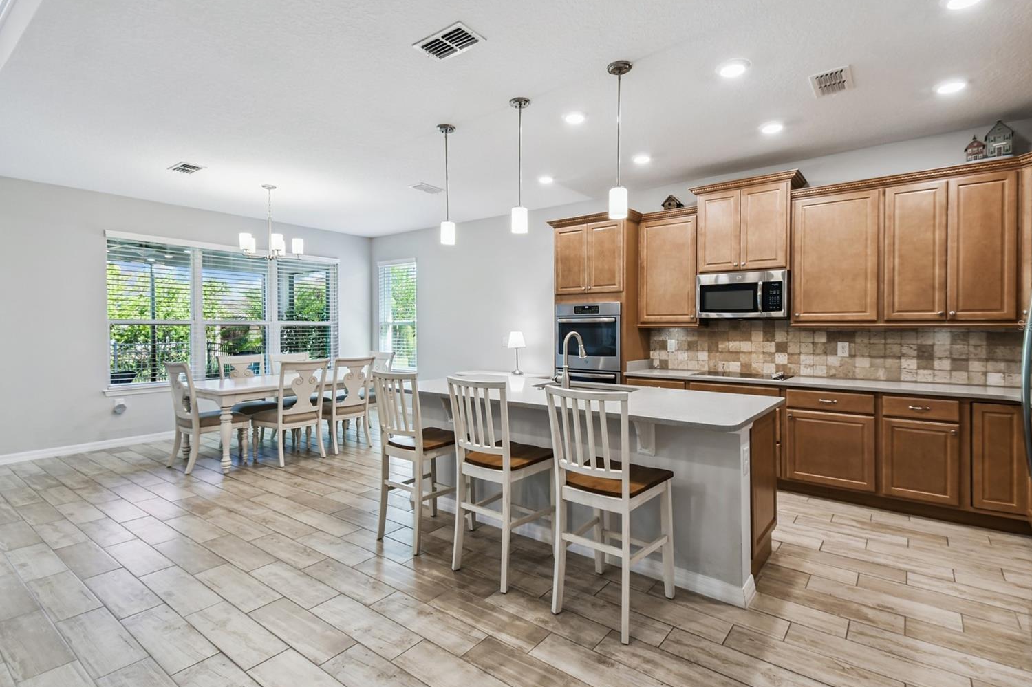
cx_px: 528
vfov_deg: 73.7
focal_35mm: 16
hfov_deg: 96.7
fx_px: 458
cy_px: 325
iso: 100
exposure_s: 1/10
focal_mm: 10
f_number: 7.1
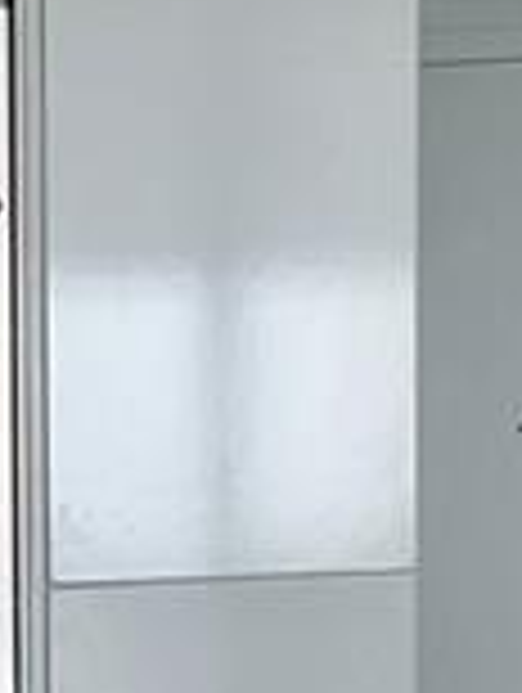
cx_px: -864
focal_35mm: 202
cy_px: 1044
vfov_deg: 9.5
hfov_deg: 6.8
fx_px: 4050
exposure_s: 1/120
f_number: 1.8
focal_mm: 5.4
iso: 125
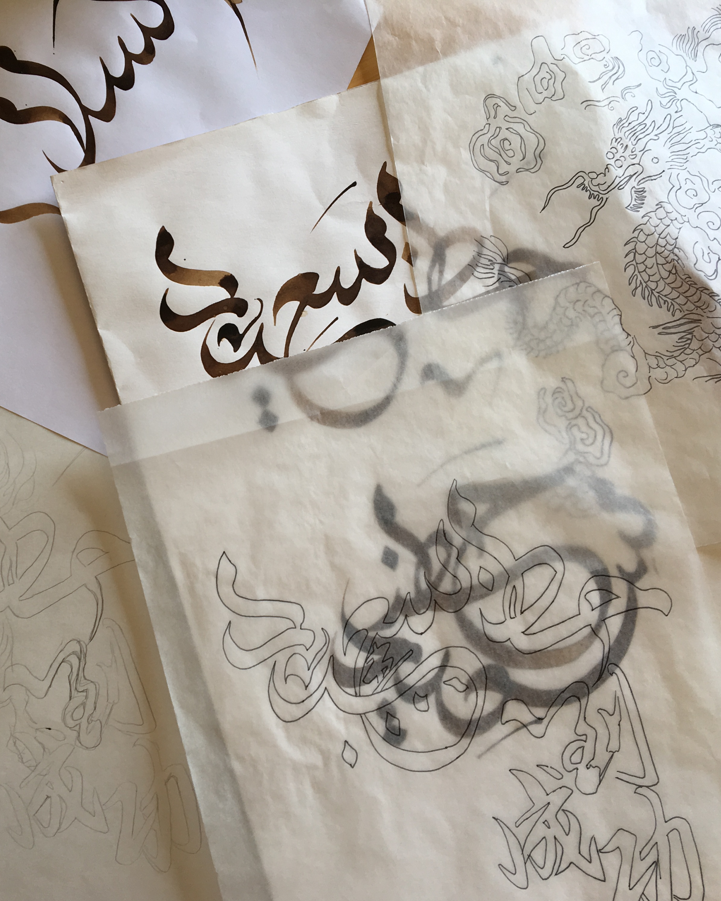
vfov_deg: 47.9
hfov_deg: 38.2
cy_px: 453
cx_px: 183
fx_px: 1013
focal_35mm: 38
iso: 25
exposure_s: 1/60
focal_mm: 4.15
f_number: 2.2
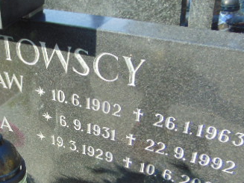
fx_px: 345
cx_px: 47
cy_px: 146
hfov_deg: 37.5
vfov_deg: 29.0
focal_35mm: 49
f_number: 3
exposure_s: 1/160
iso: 80
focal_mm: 4.5
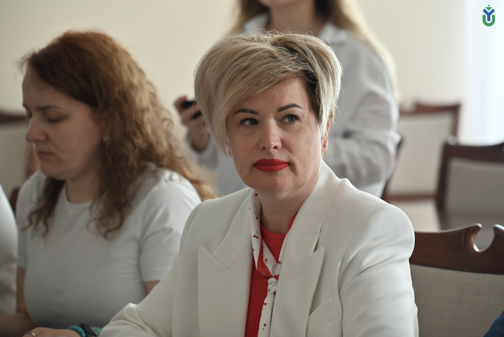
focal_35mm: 150
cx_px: 252
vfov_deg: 9.2
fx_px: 2101
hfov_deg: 13.7
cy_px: 168
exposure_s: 1/250
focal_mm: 150
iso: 1600
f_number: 4
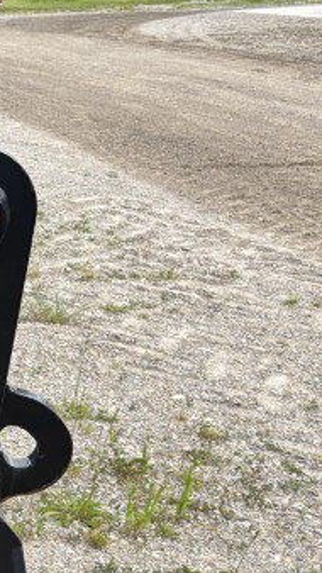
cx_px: -303
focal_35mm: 67
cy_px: 470
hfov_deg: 15.0
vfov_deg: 30.6
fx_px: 1017
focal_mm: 5.96
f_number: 1.6
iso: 50
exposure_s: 1/758
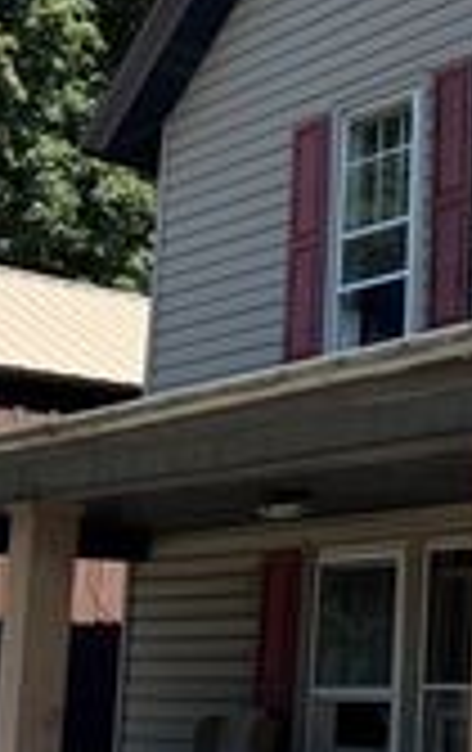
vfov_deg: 27.1
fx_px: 1558
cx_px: 706
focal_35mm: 76
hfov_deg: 15.8
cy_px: 412
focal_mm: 6.76
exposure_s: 1/3802
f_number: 1.78
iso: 80
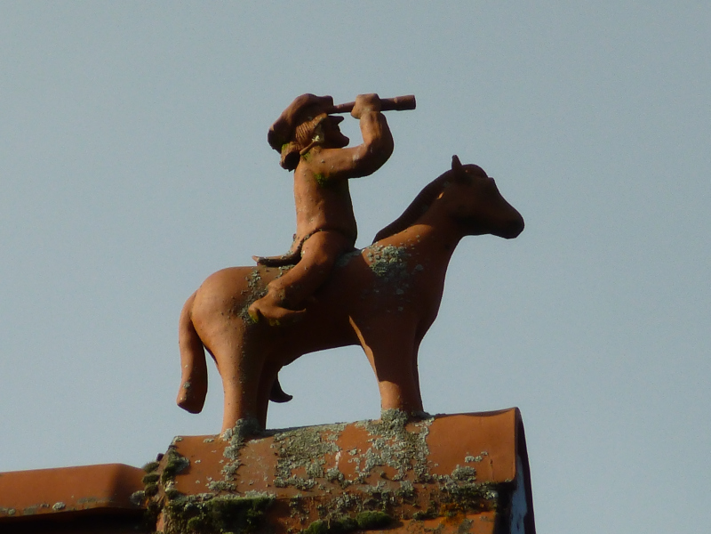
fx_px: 20067
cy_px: 267
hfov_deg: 2.0
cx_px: 356
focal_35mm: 977
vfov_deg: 1.5
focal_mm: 86
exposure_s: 1/500
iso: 100
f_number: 6.4
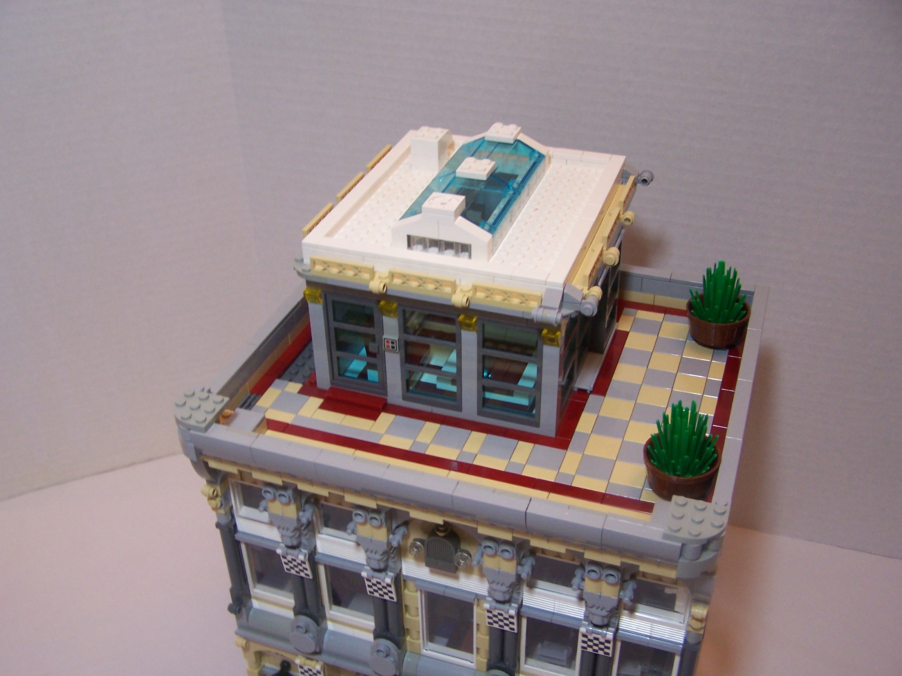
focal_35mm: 38
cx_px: 451
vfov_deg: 37.7
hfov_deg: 49.0
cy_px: 338
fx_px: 990
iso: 140
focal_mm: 6.3
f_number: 2.8
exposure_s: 1/30
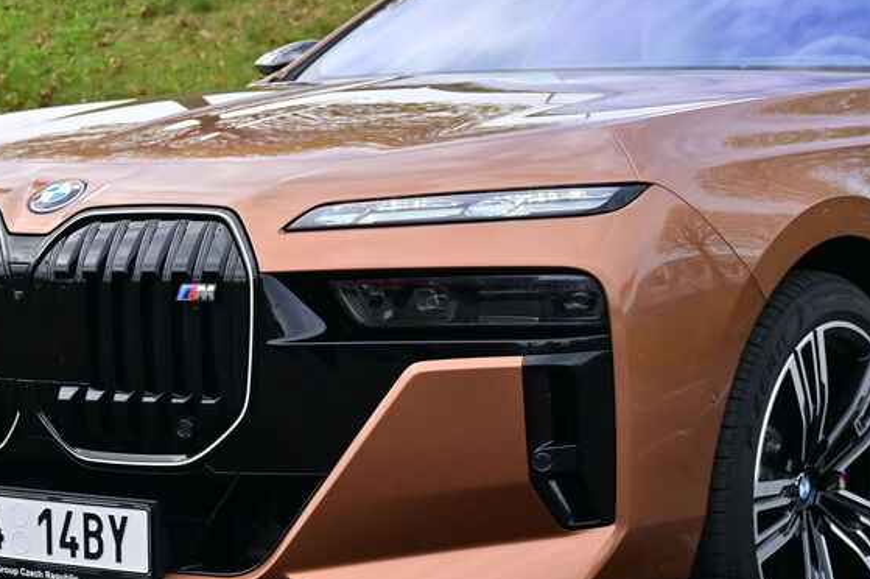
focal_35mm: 111
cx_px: 302
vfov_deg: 12.3
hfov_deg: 18.4
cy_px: 366
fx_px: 2677
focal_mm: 43
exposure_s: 1/800
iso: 400
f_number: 6
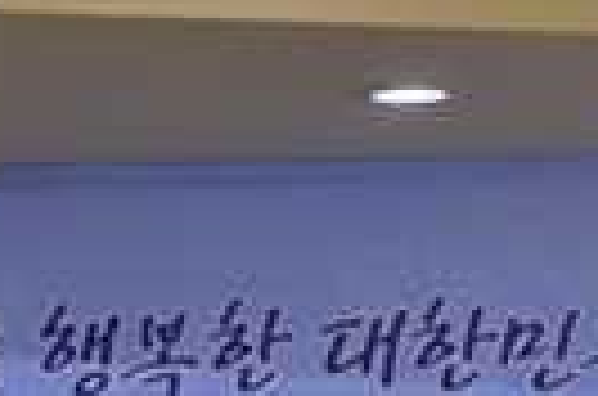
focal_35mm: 249
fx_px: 4126
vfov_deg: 5.4
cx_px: 18
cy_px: 554
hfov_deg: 8.3
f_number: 5.6
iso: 500
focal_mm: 60
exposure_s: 1/60
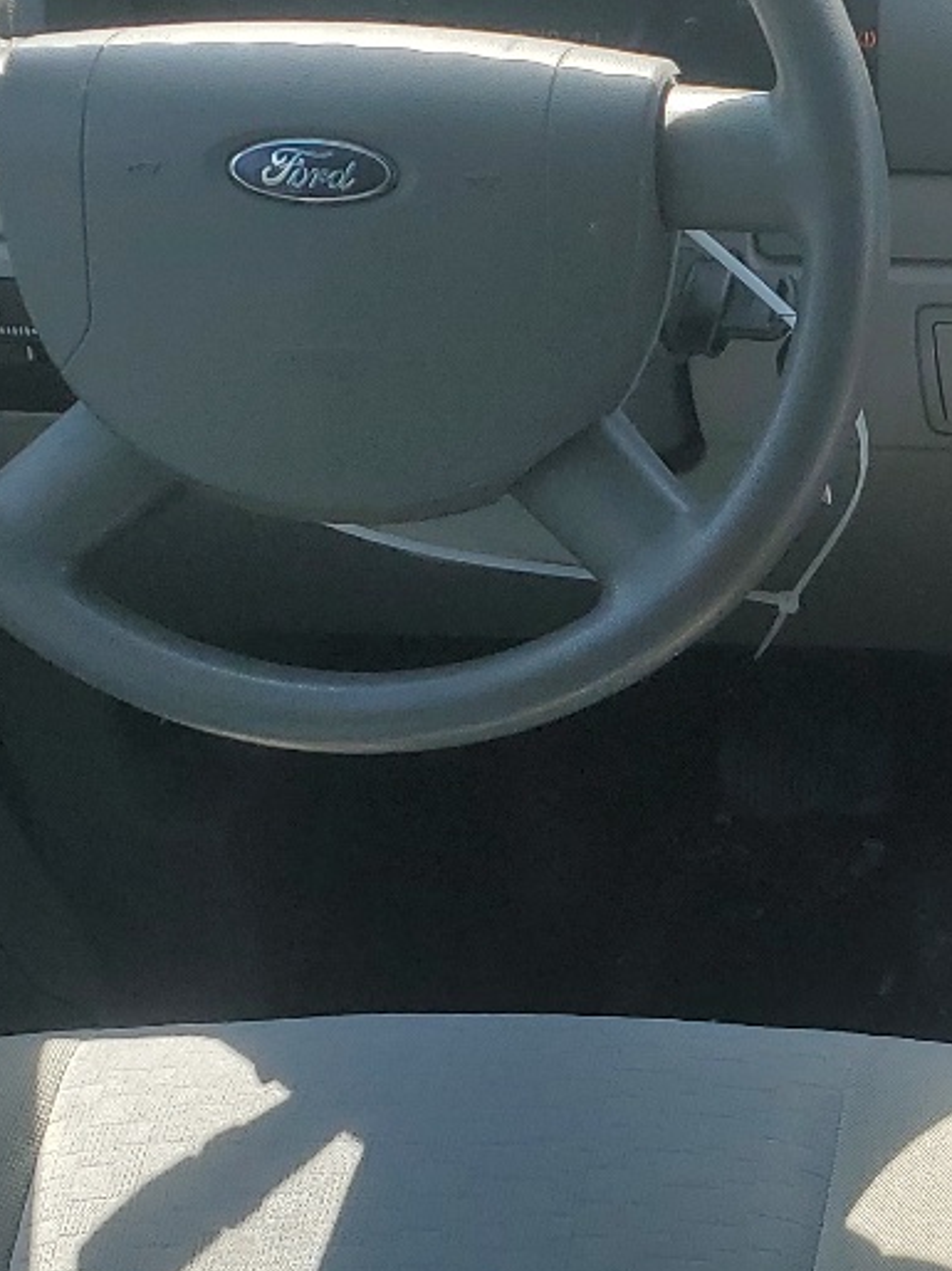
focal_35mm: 81
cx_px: 1511
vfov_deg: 23.9
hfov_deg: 16.3
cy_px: 927
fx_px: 2973
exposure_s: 1/769
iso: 50
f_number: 1.5
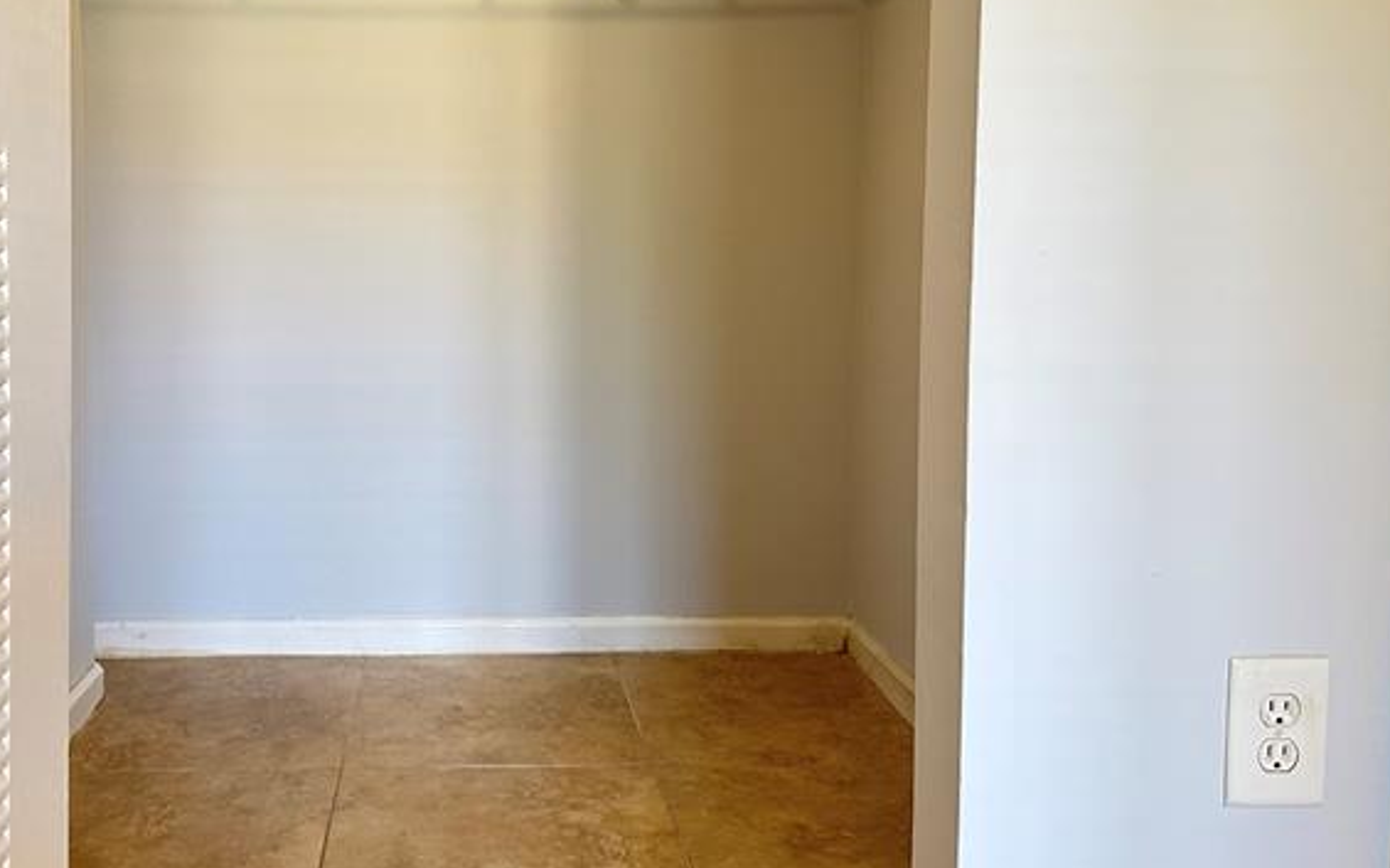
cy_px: 354
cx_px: 482
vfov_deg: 35.2
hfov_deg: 53.1
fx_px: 1364
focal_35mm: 36
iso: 320
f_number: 1.78
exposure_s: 1/60
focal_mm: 6.86
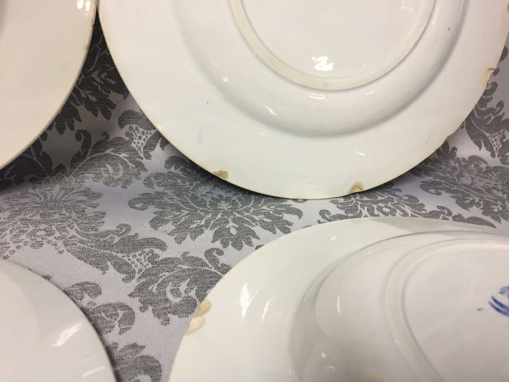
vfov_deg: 48.2
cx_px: 254
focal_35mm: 29
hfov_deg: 61.7
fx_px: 426
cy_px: 191
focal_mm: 4.15
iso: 80
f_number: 2.2
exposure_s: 1/33
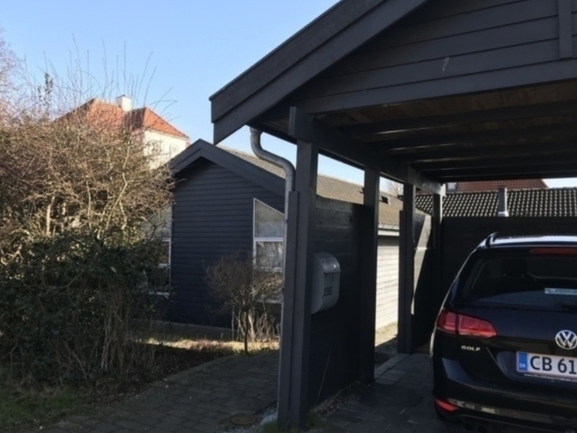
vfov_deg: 48.2
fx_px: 483
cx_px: 281
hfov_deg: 61.6
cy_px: 213
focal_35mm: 29
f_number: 1.8
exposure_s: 1/598
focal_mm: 3.99
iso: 20
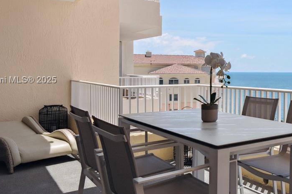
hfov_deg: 45.4
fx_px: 316
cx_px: 258
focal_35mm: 39
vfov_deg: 34.0
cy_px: 81
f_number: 8
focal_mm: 17
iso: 250
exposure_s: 1/2000
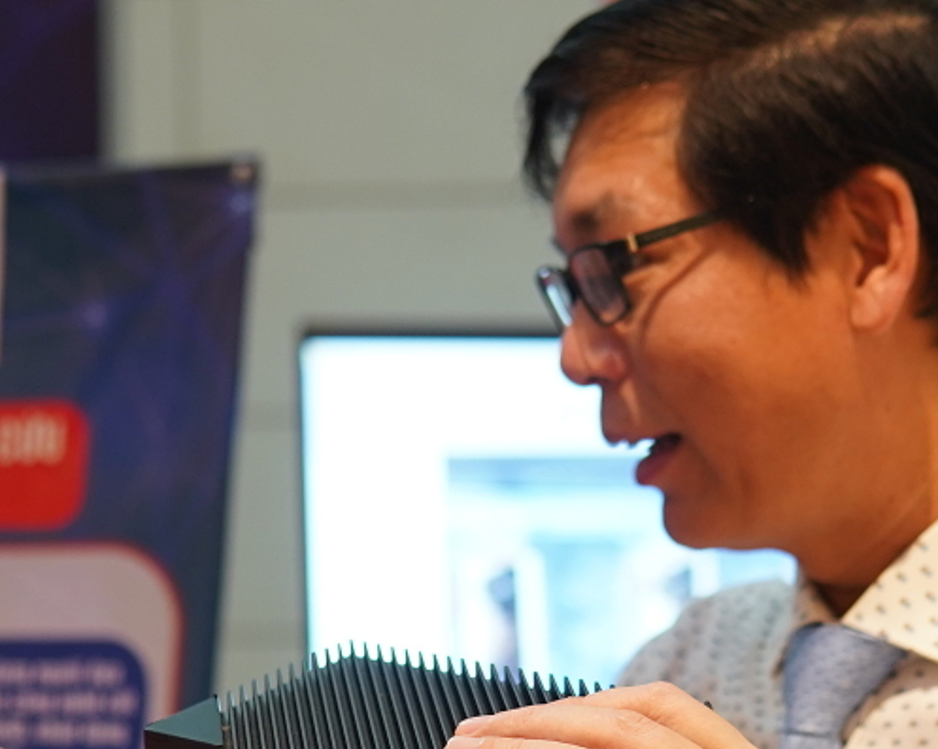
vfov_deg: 15.0
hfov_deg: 18.8
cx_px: 506
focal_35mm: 102
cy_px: 623
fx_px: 2830
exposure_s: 1/50
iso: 400
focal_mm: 30
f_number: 2.5
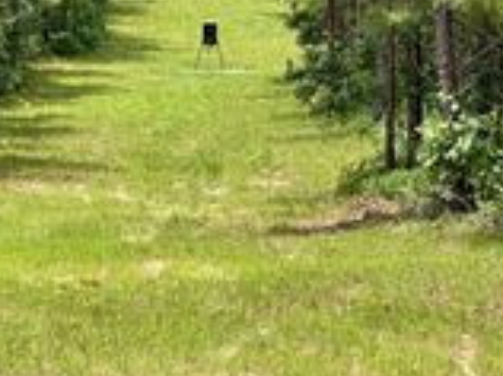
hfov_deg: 9.3
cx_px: -140
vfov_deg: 7.0
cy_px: 5
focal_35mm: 210
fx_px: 3047
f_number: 2.8
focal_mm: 9
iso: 32
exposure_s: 1/233
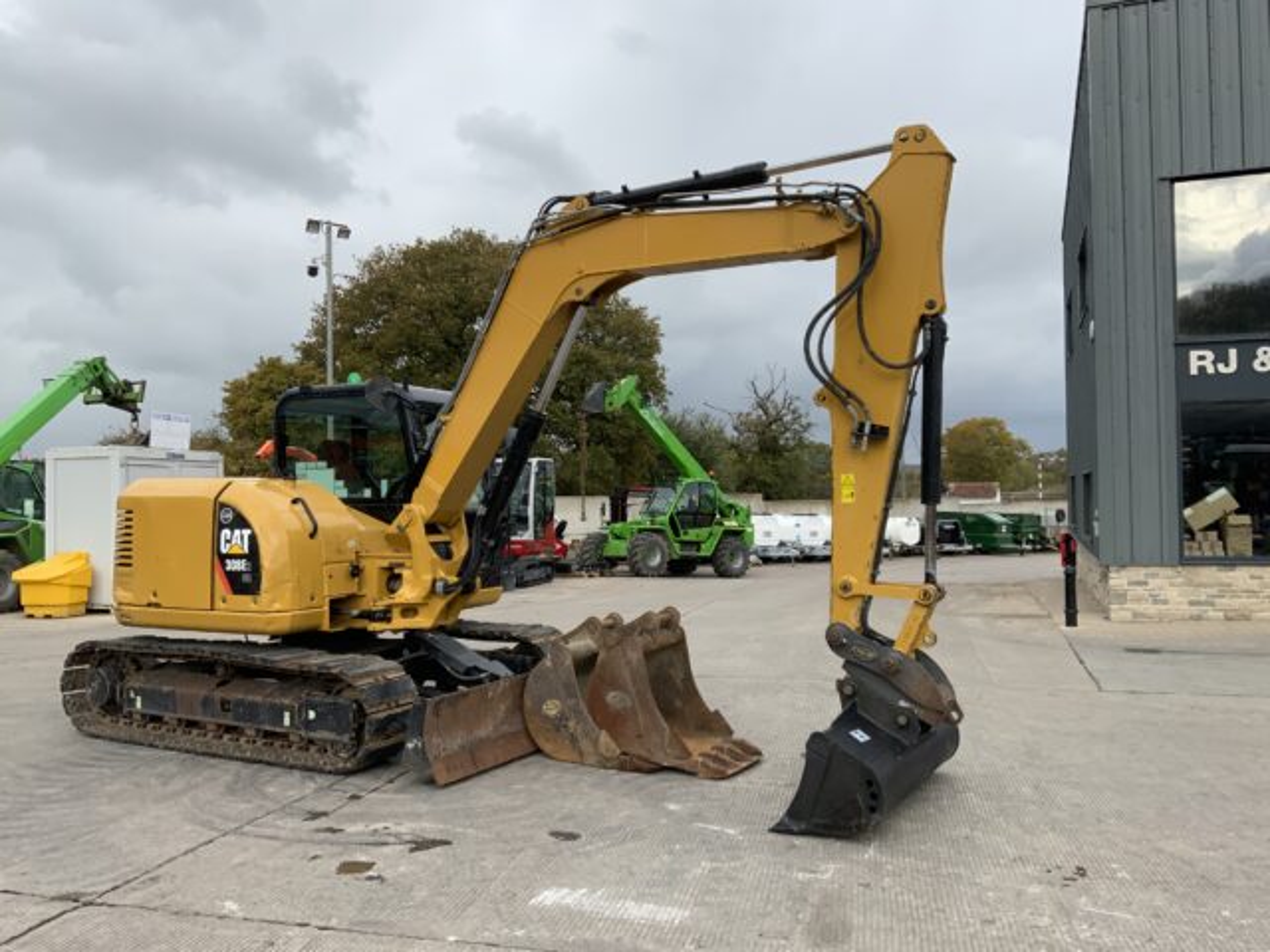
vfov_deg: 48.2
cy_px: 476
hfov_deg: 61.7
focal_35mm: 29
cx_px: 635
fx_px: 1064
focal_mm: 3
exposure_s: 1/1451
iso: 16
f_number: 1.8
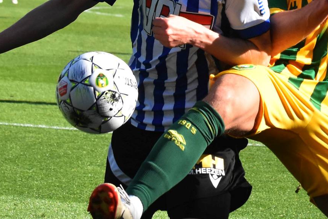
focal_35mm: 233
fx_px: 2123
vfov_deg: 5.9
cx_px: 204
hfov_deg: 8.8
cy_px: 13
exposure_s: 1/2000
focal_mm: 70
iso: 2000
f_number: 5.6
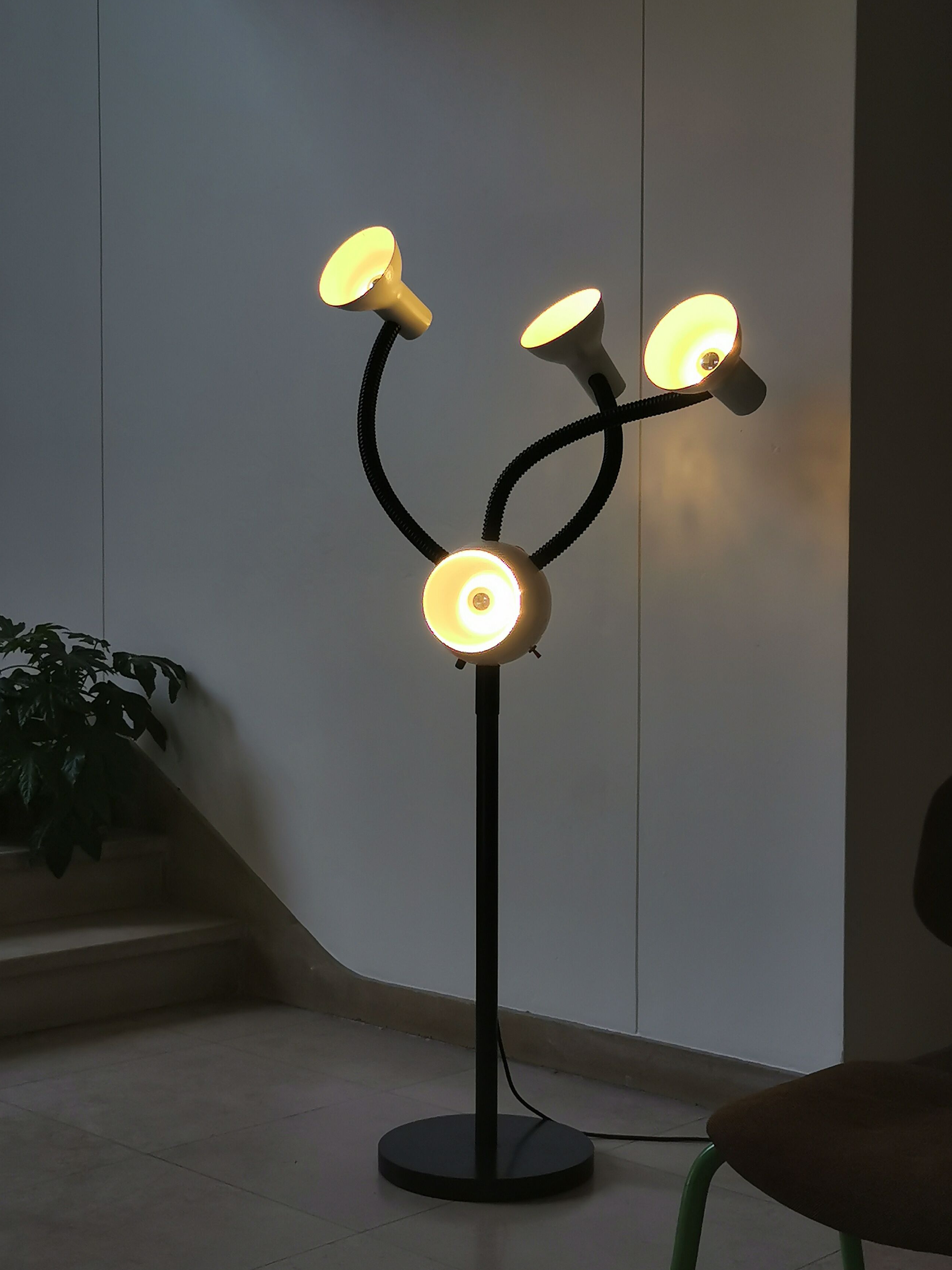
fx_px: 1760
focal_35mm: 48
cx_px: 500
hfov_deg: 30.3
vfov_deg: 39.6
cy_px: 669
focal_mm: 5.58
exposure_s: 1/100
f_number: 1.8
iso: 100
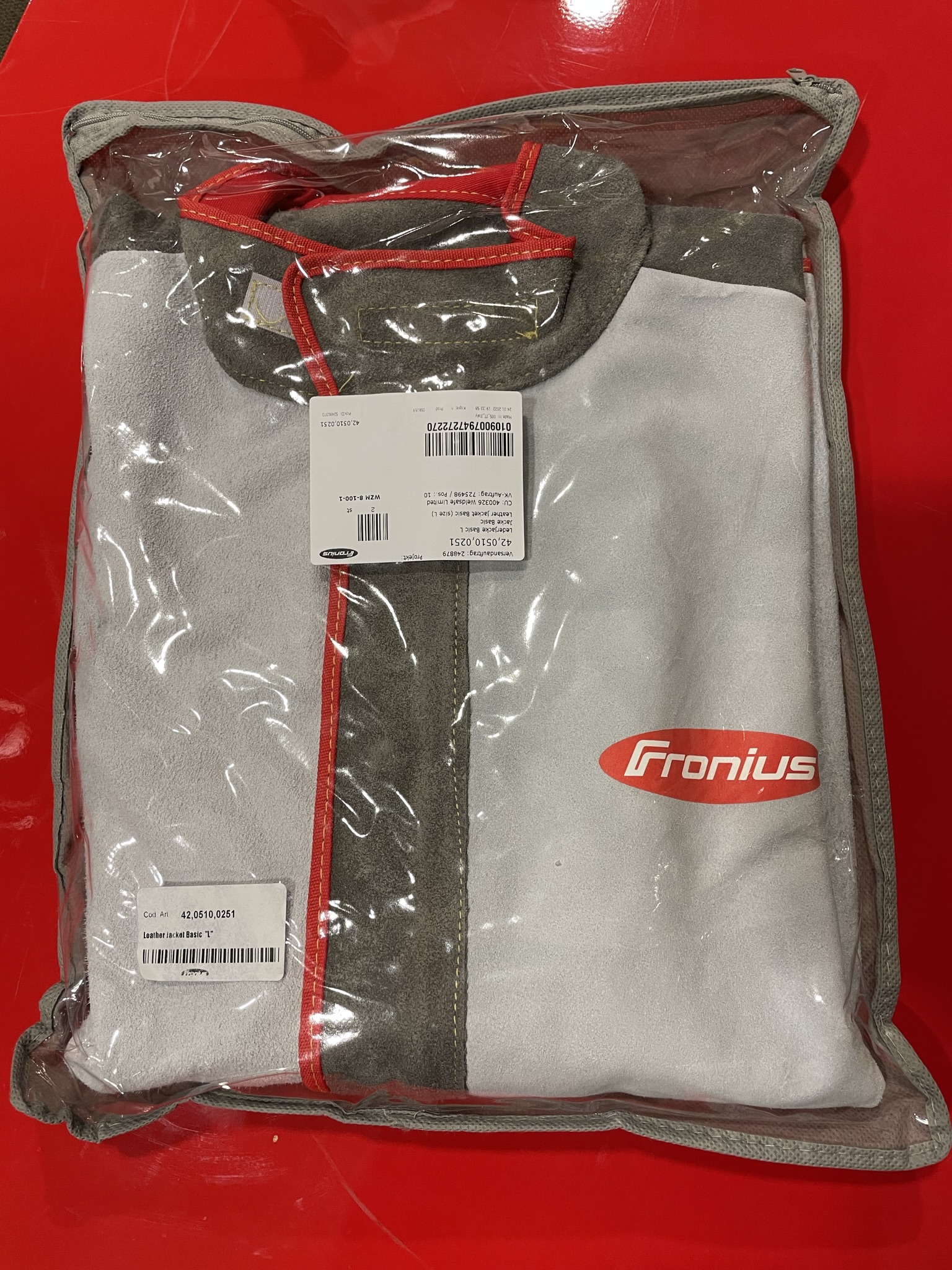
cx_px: 476
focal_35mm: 26
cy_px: 635
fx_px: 953
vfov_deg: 67.3
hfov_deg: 53.1
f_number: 1.6
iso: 80
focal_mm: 4.2
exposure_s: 1/50
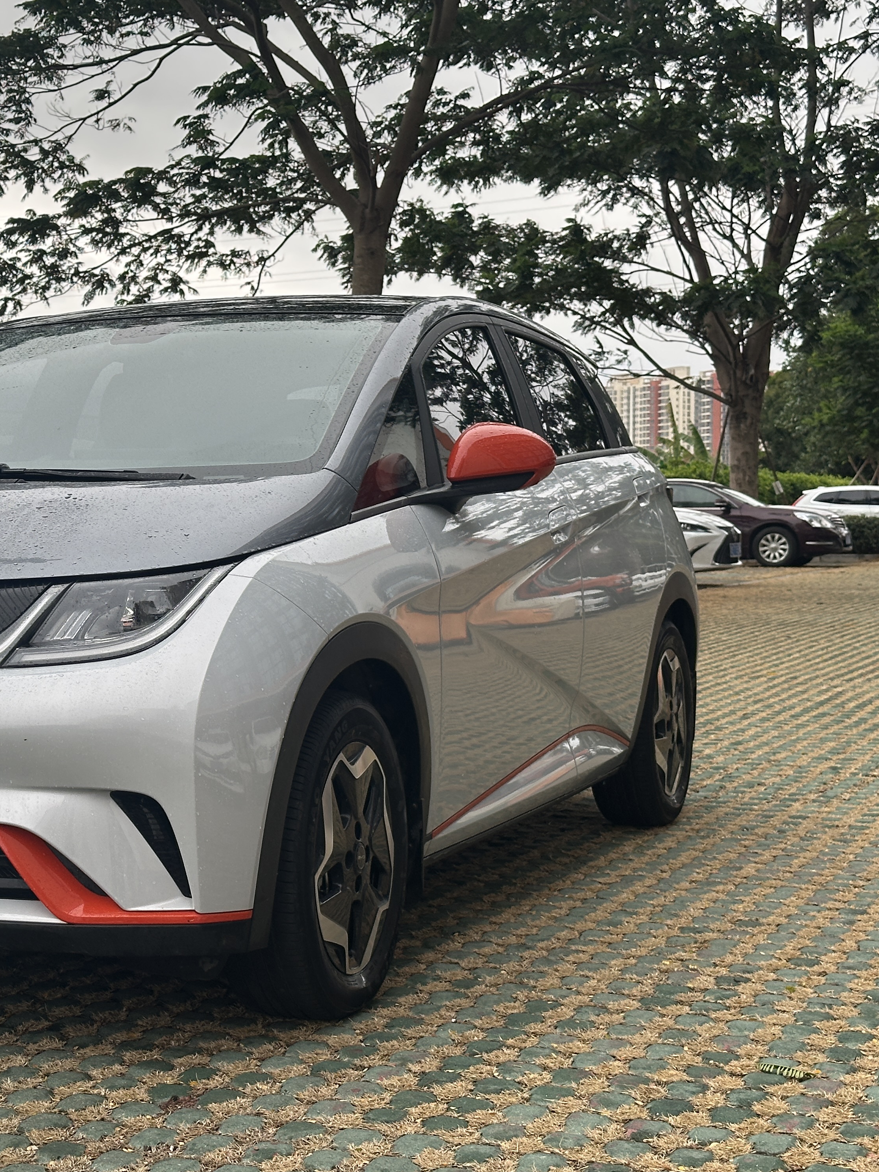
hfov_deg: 22.3
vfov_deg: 29.8
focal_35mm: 65
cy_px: 587
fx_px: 2201
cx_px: 167
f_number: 1.78
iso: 64
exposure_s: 1/594
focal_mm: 6.86
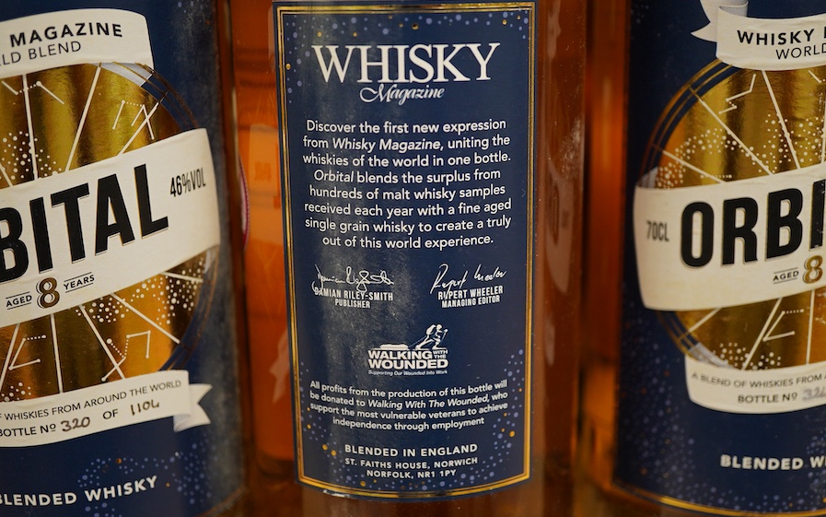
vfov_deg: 28.0
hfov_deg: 43.5
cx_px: 413
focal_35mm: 46
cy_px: 247
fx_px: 1036
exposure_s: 1/125
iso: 800
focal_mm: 30
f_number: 4.5
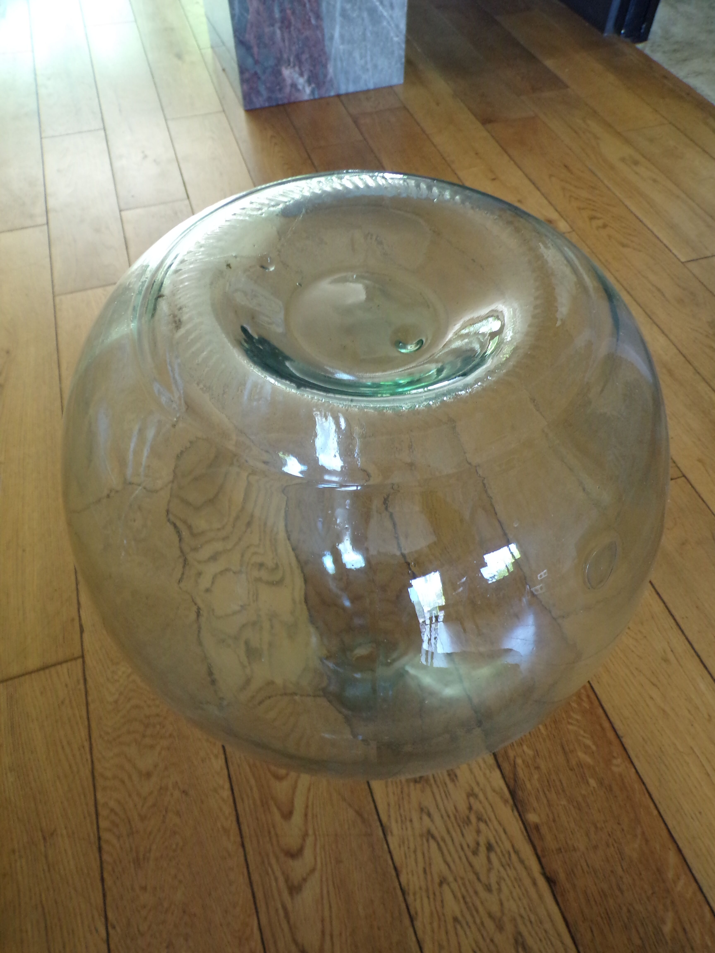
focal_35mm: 24
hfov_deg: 56.8
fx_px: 661
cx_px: 358
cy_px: 476
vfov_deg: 71.6
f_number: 3
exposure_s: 1/17
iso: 225
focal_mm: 4.3
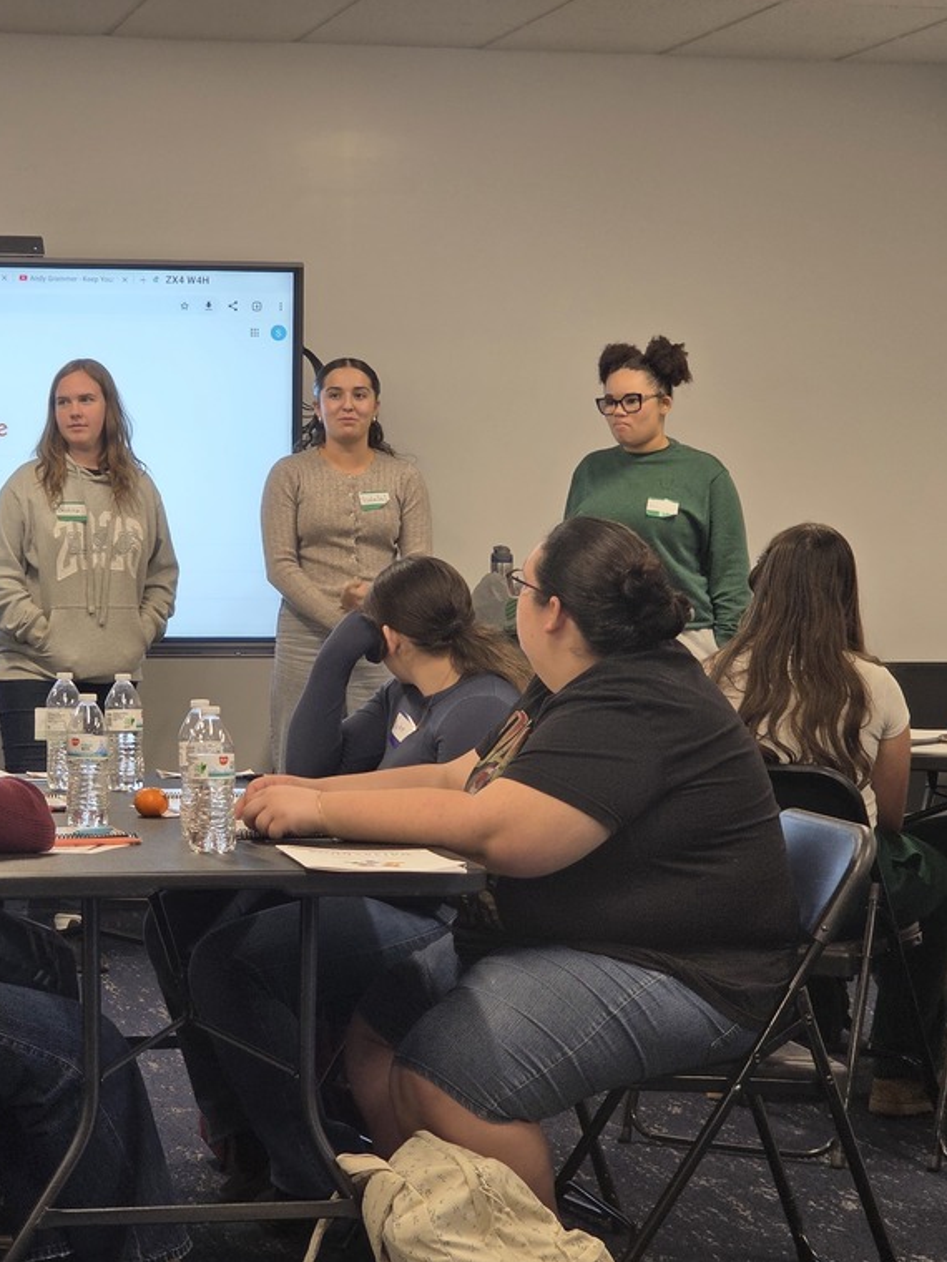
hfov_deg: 15.8
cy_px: 629
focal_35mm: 93
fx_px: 3392
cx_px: 248
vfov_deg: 21.1
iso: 100
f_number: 2.4
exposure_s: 1/60
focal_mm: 7.9
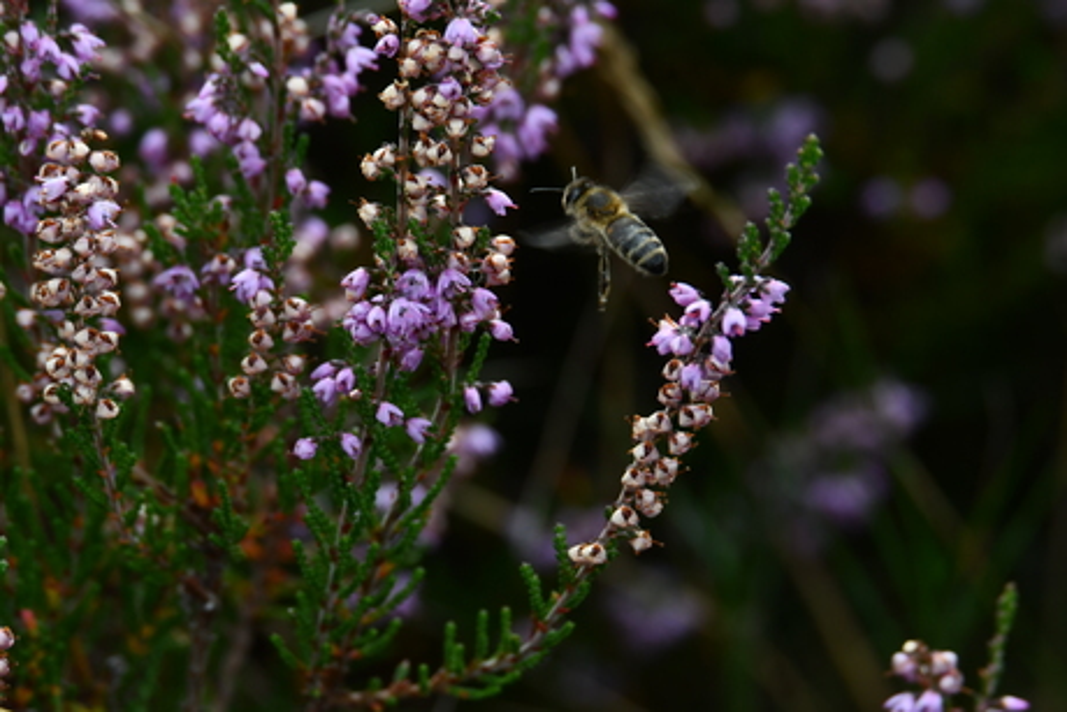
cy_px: 356
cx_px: 534
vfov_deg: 1.5
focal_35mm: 900
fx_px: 26682
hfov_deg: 2.3
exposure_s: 1/250
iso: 320
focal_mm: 600
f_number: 9
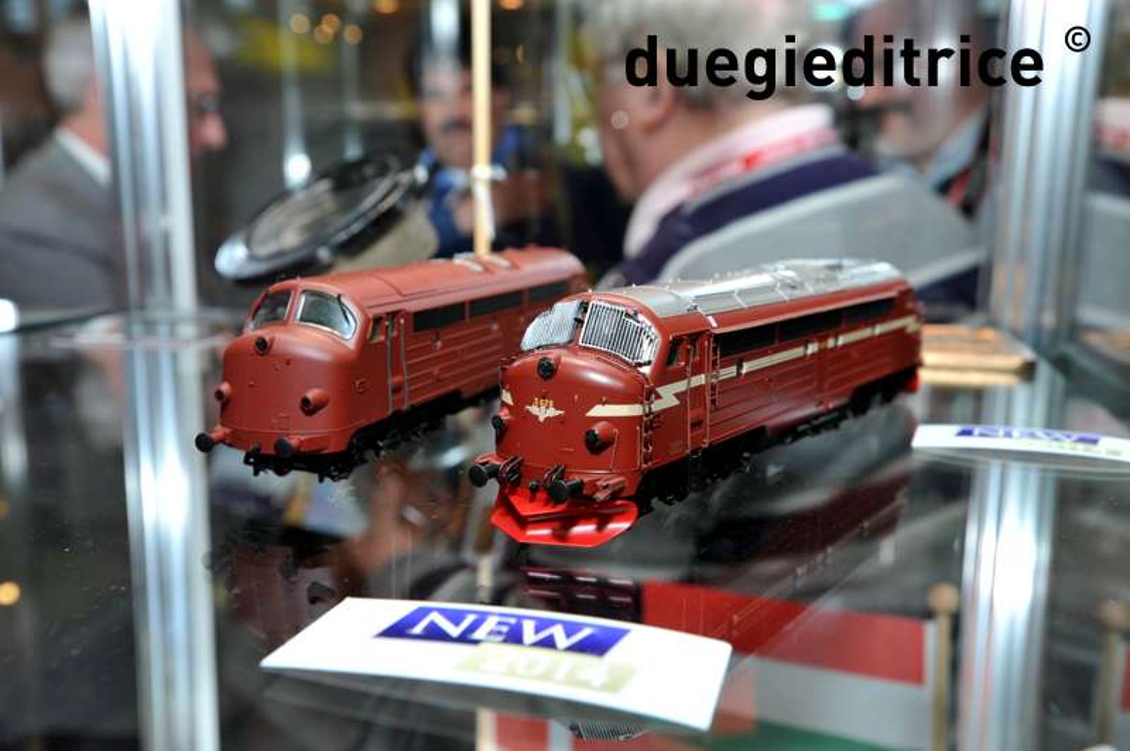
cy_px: 376
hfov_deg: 54.5
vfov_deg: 37.8
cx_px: 565
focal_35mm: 35
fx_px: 1098
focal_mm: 35
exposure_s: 1/60
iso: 400
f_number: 10
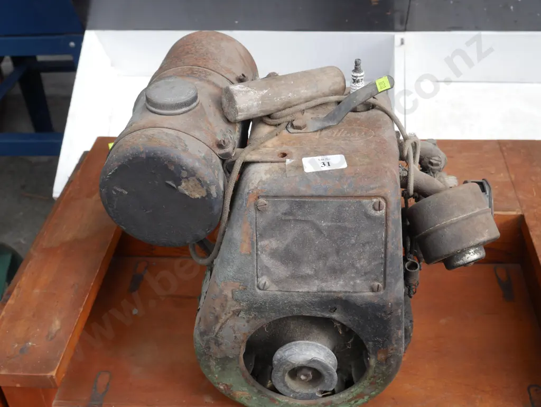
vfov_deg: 32.9
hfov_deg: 42.9
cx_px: 270
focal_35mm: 44
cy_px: 204
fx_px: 688
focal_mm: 22
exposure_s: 1/200
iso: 200
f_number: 7.1
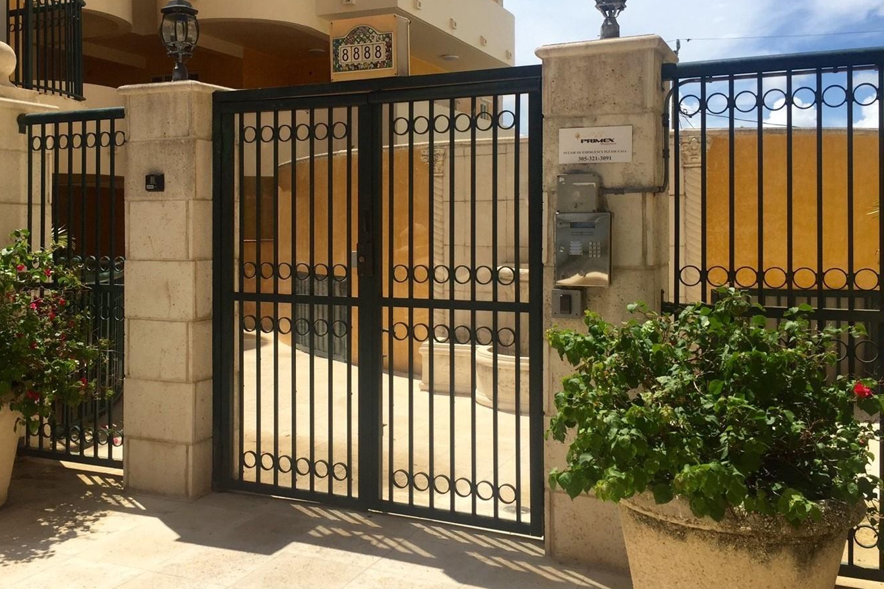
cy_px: 221
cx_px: 362
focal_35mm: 36
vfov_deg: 36.7
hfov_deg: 52.8
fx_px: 884
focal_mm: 4.15
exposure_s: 1/3300
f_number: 2.2
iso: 32
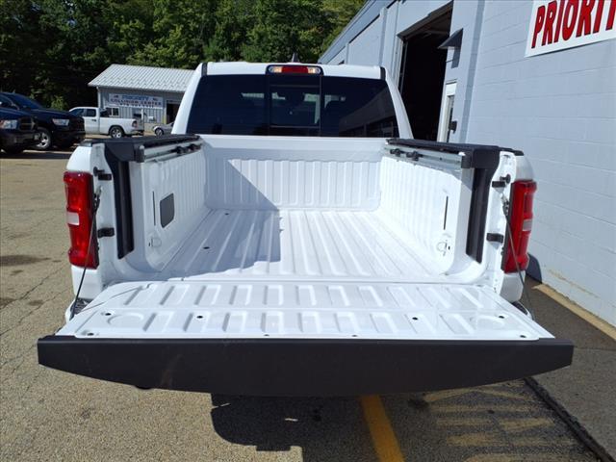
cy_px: 231
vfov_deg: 51.4
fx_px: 480
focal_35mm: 27
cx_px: 308
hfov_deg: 65.3
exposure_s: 1/5000
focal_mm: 3.58
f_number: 1.9
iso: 40
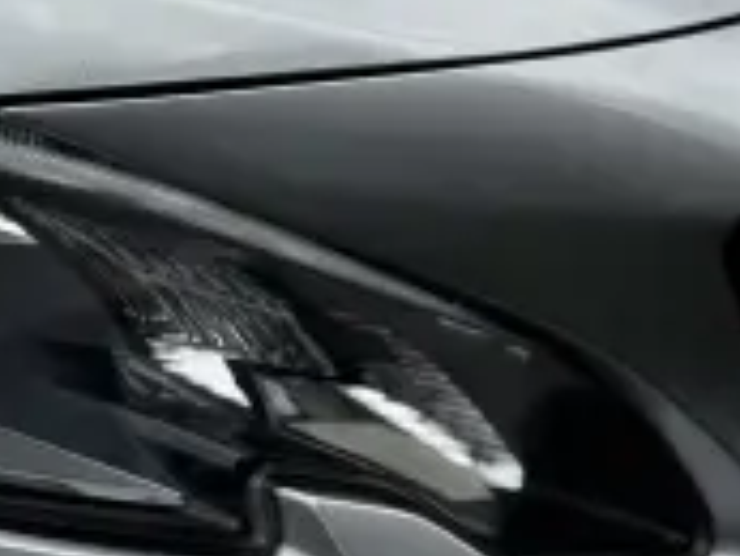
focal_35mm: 100
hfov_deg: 19.1
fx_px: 2139
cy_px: 261
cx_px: 9
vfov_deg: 14.8
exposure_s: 1/4975
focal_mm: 6.76
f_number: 1.78
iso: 64
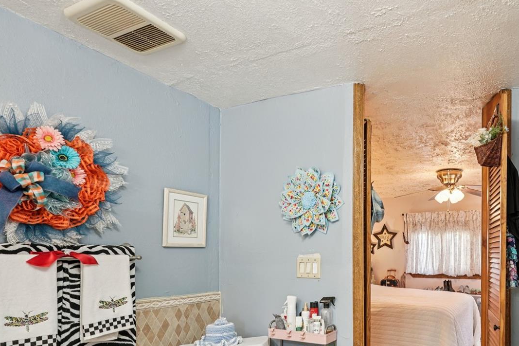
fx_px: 346
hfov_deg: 70.3
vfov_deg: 51.4
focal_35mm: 24
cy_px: 250
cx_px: 369
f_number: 7.1
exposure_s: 1/8
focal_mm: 16
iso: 400
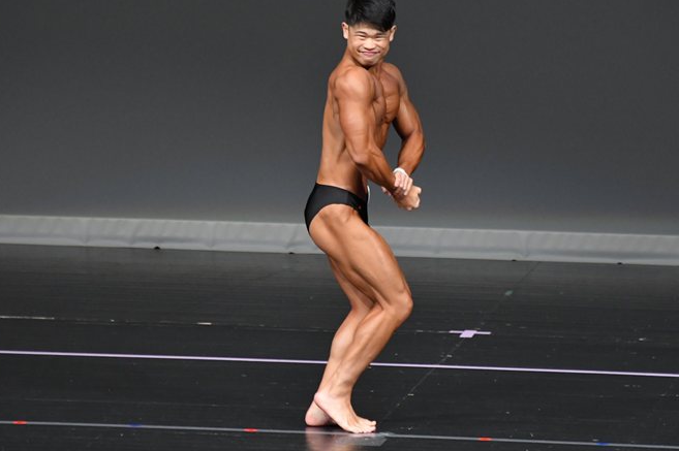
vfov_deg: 3.4
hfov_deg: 5.1
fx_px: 7670
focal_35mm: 407
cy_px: 214
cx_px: 352
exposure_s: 1/400
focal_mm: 230
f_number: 5.6
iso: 4000
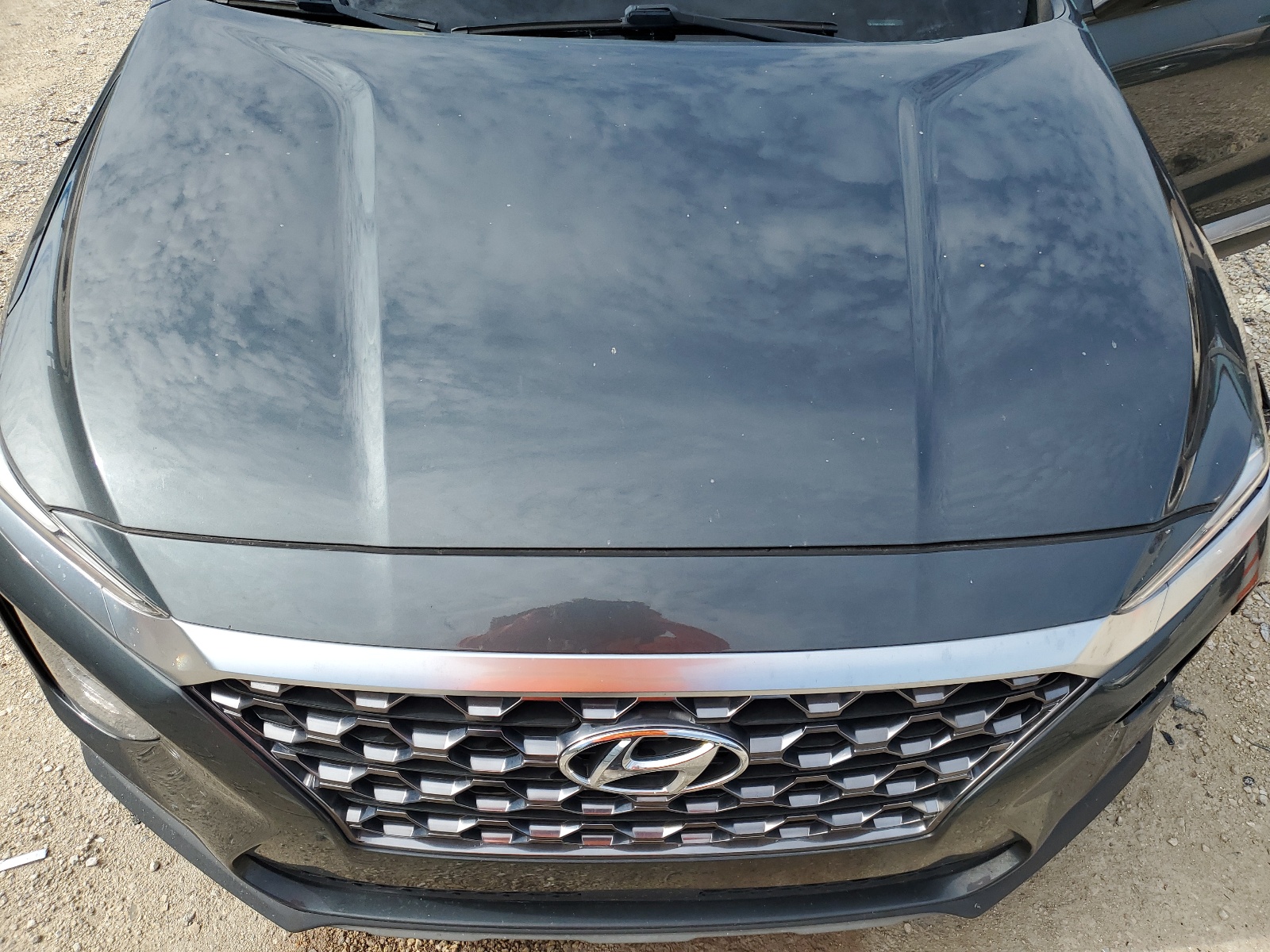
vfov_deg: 53.1
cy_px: 476
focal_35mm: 26
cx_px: 635
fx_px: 954
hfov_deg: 67.3
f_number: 1.5
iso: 50
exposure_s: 1/2000
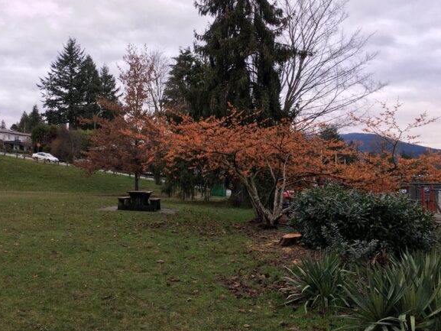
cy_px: 157
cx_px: 176
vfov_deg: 40.7
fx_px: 446
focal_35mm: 35
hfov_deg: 52.3
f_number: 2.2
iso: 25
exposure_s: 1/40
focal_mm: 4.15
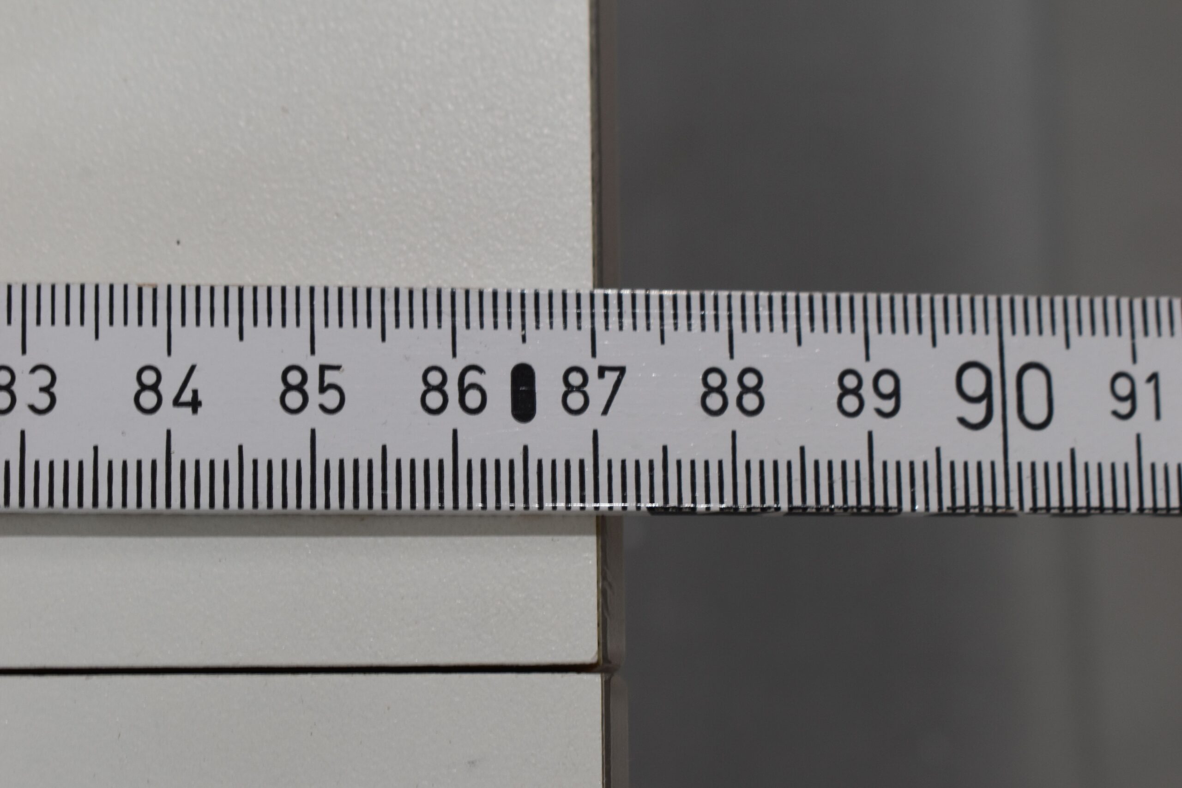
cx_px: 591
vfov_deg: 16.6
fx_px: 2709
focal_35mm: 82
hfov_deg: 24.6
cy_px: 394
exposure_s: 1/60
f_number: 8
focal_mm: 55
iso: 400
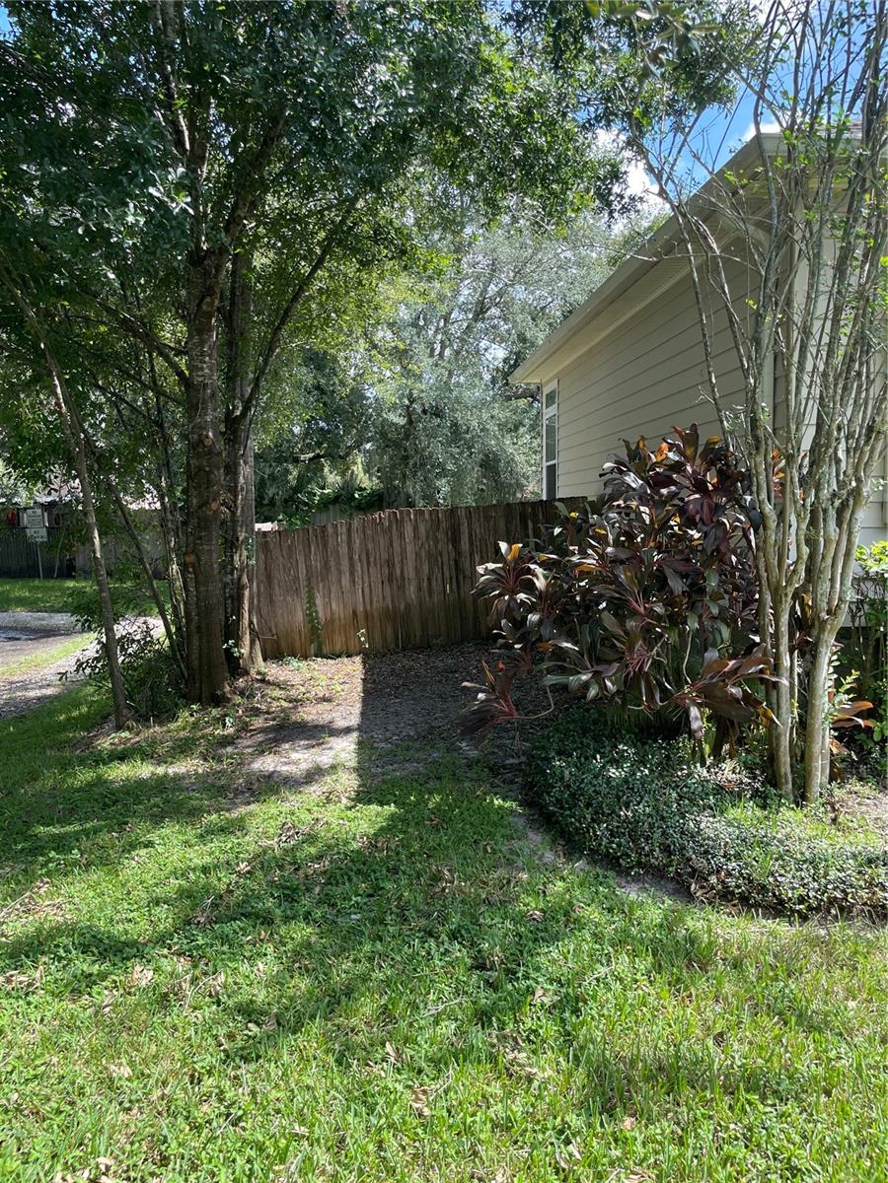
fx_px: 889
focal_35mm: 26
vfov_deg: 67.3
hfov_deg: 53.1
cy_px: 592
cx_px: 444
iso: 32
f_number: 1.6
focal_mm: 4.2
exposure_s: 1/615
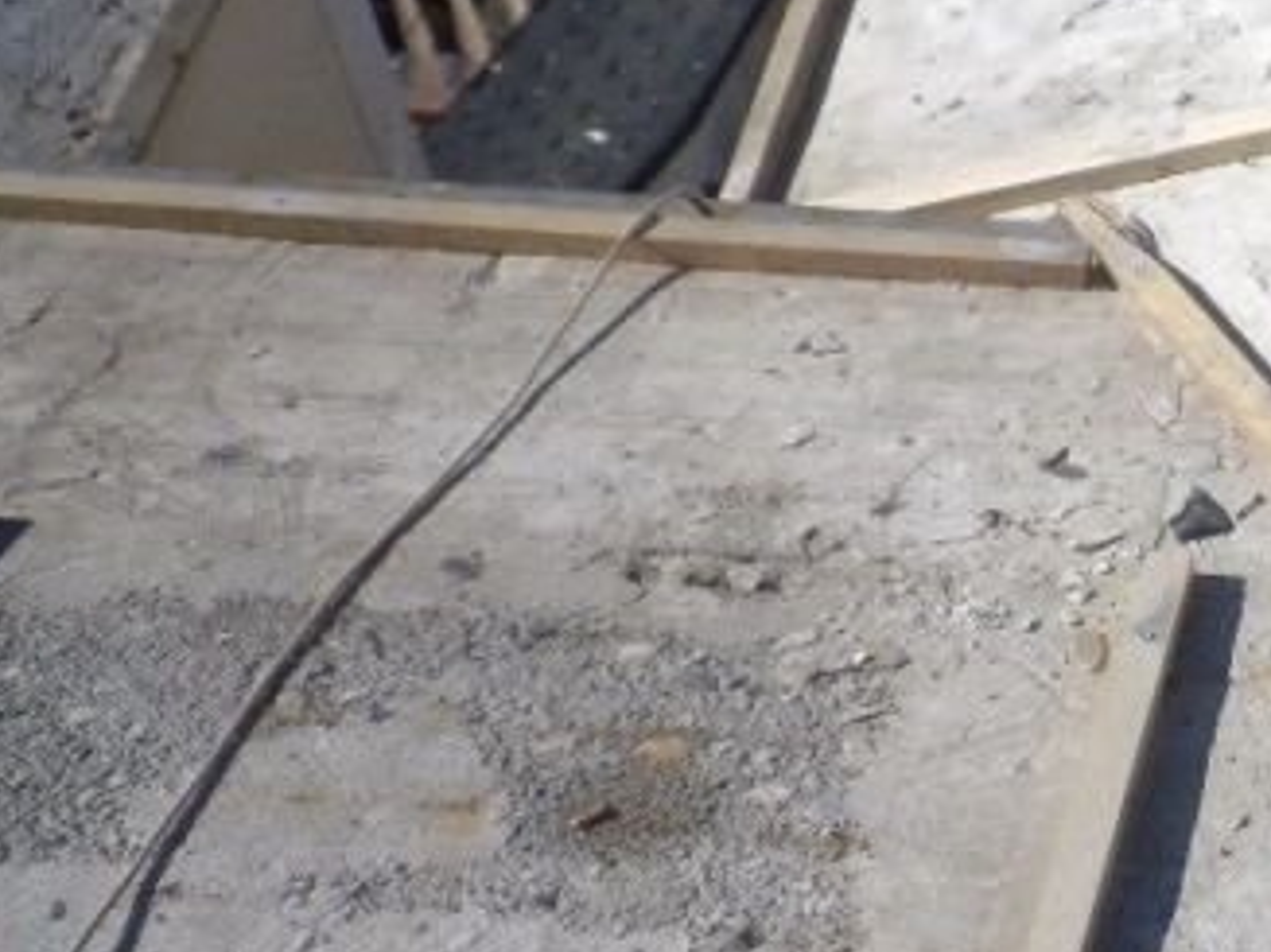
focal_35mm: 77
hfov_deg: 22.9
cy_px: 359
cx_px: 1597
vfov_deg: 19.1
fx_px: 2826
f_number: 3.5
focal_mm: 5.05
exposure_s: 1/1250
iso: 80
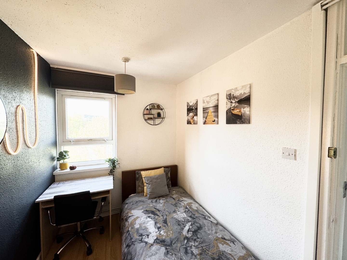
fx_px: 140
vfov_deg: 85.7
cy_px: 130
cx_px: 174
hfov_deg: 102.1
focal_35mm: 14
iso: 160
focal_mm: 2.22
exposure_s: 1/99
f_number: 2.2
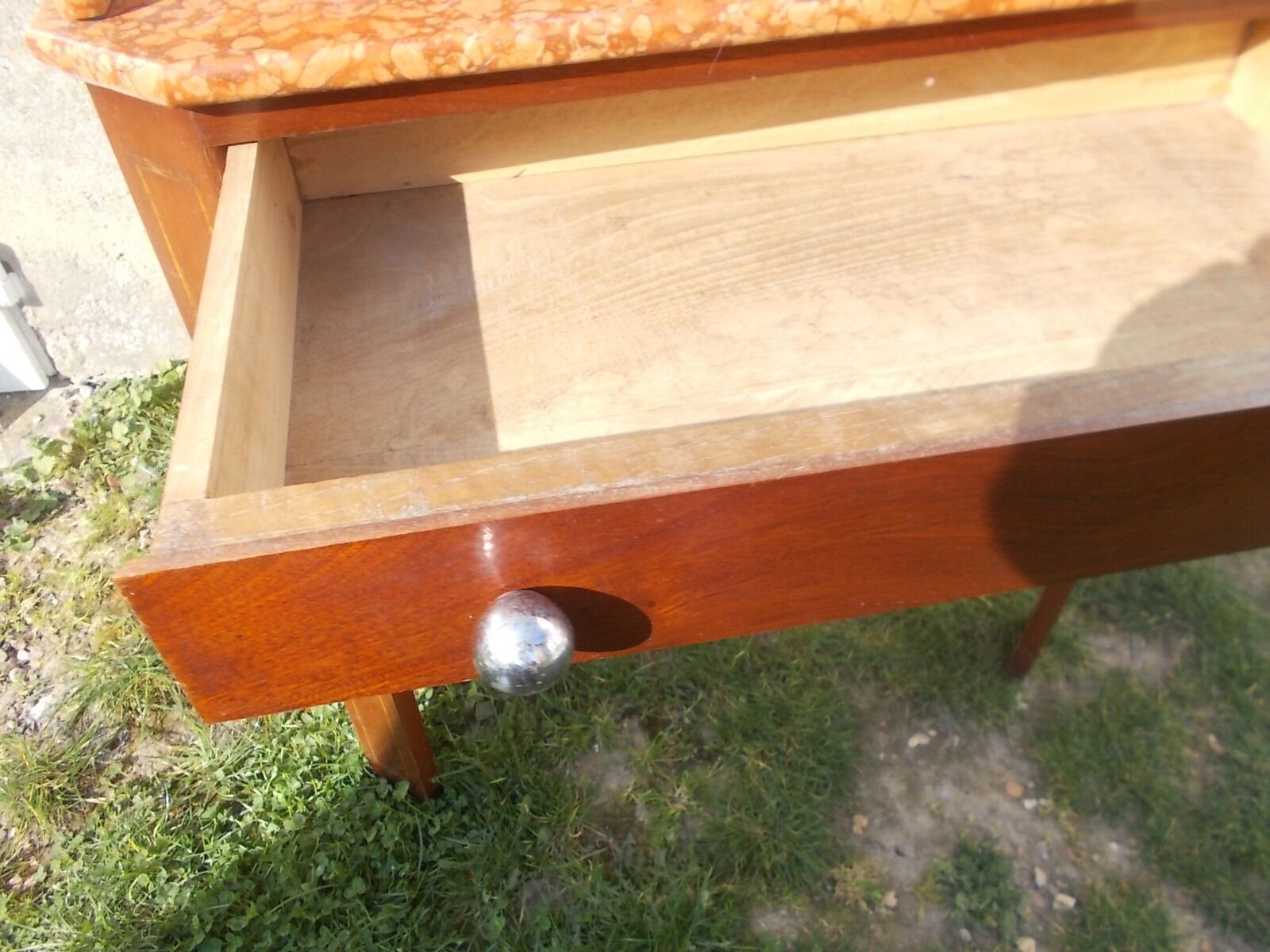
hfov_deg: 67.3
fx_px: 954
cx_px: 635
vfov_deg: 53.1
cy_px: 476
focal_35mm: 26
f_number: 3.2
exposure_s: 1/250
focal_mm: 4.6
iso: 80
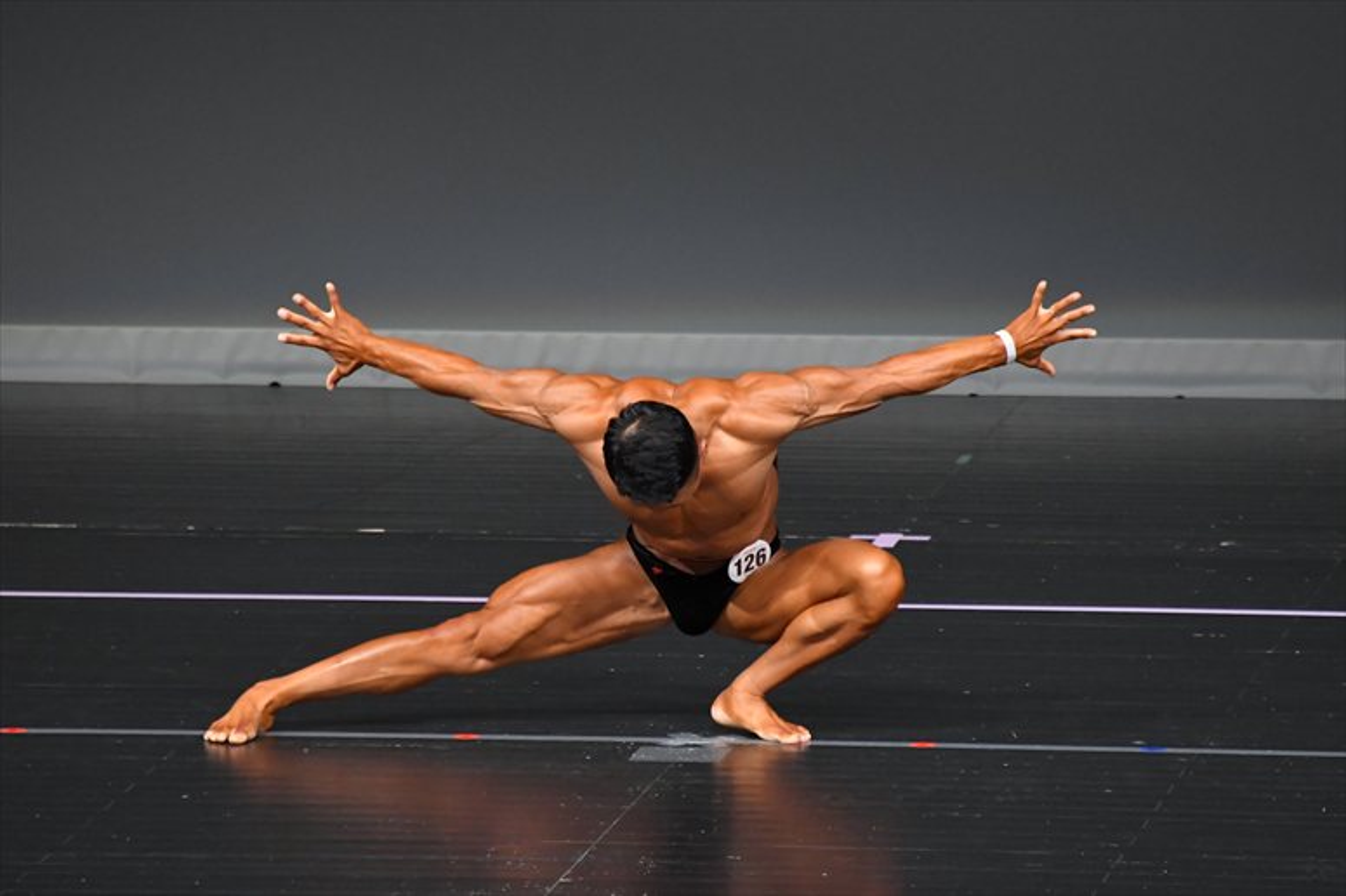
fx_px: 16817
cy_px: 448
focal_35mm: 450
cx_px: 673
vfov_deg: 3.1
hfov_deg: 4.6
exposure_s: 1/400
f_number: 5.6
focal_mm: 300
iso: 4000
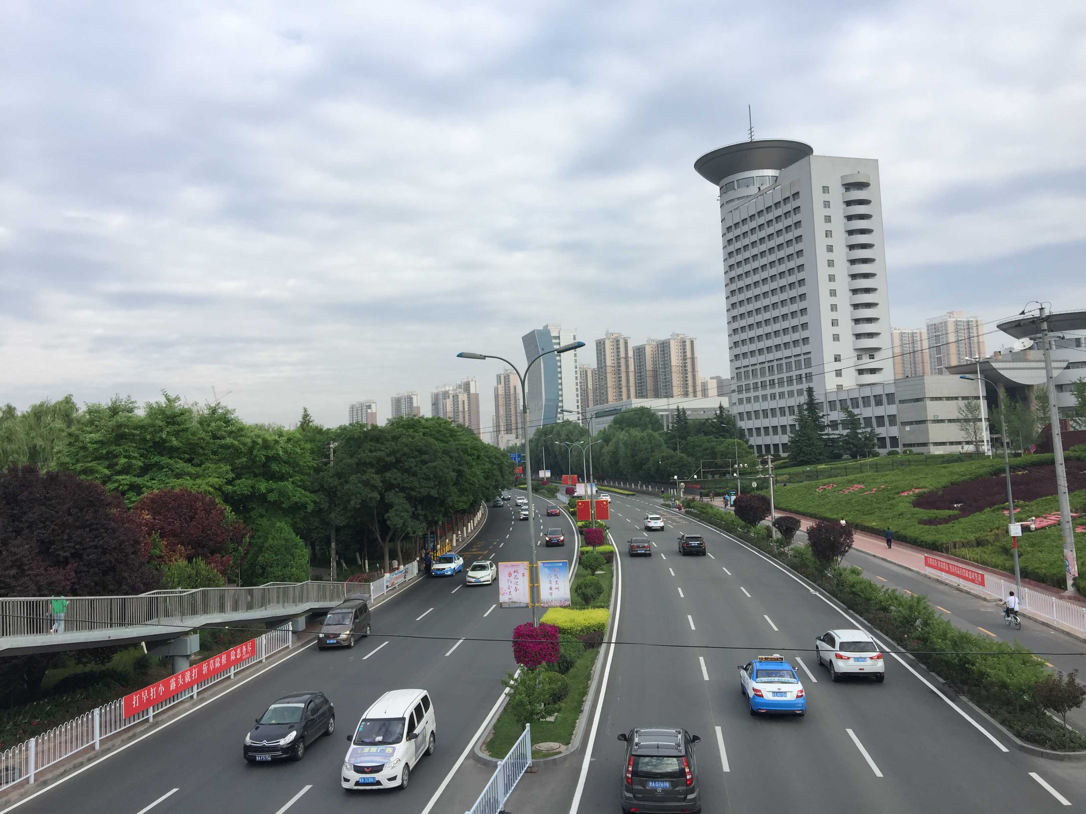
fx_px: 910
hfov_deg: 61.7
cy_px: 407
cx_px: 543
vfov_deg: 48.2
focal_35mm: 29
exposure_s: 1/565
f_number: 2.2
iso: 32
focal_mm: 4.15
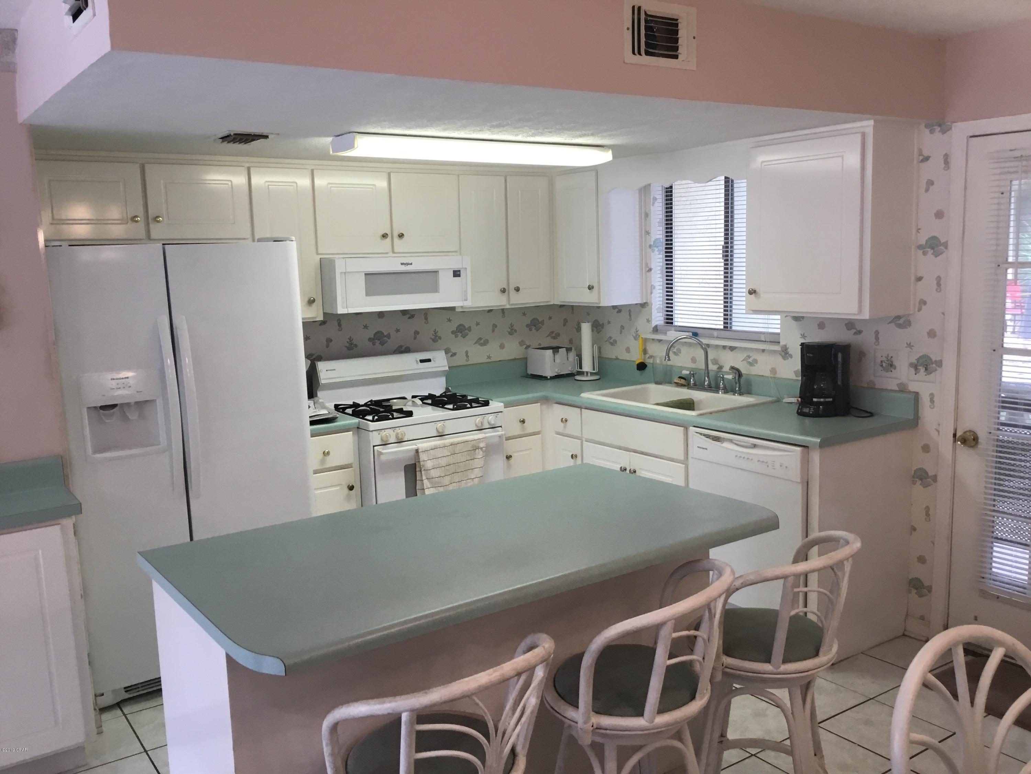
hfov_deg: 58.4
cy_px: 387
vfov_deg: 45.4
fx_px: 923
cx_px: 516
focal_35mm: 31
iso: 25
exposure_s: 1/30
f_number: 2.4
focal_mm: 3.3
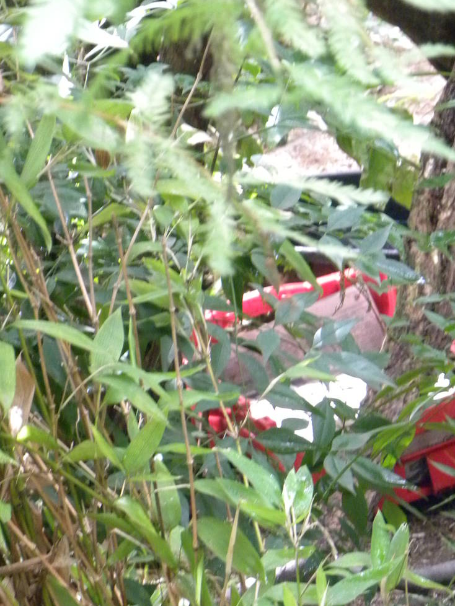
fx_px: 4642
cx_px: 347
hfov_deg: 5.6
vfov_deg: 7.5
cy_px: 484
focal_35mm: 265
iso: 400
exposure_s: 1/38.5
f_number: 4.5
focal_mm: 28.8
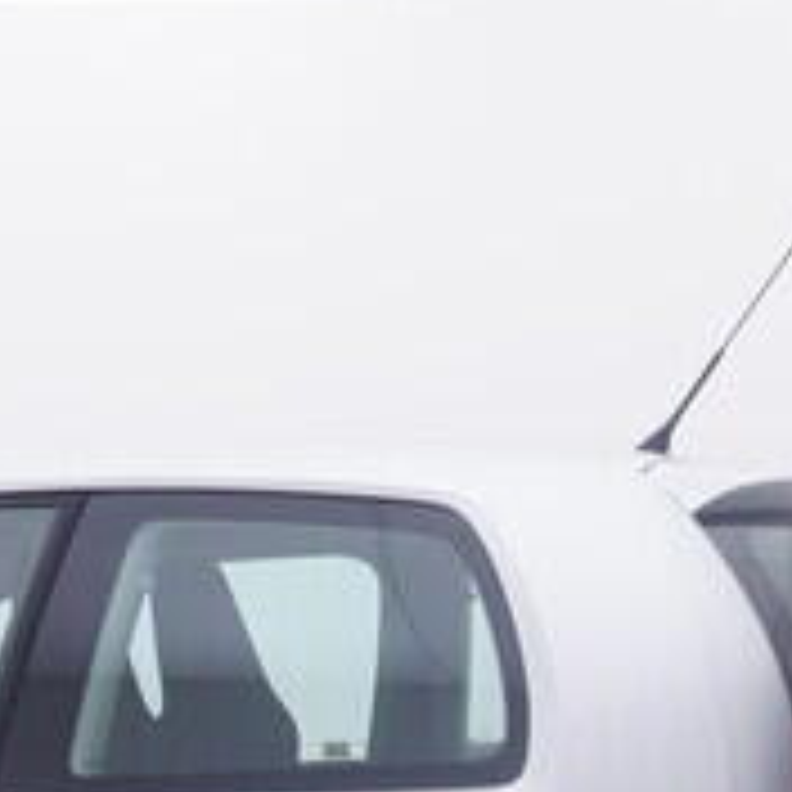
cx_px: -54
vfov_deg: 15.0
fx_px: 2886
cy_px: 981
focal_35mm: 111
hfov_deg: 15.3
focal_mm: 15
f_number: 5
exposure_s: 1/80
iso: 200
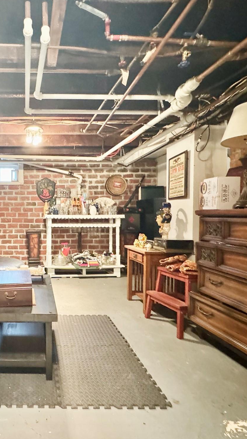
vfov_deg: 83.8
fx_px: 244
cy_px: 220
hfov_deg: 48.7
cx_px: 31
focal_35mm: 21
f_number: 2.2
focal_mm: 2.22
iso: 1000
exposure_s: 1/40
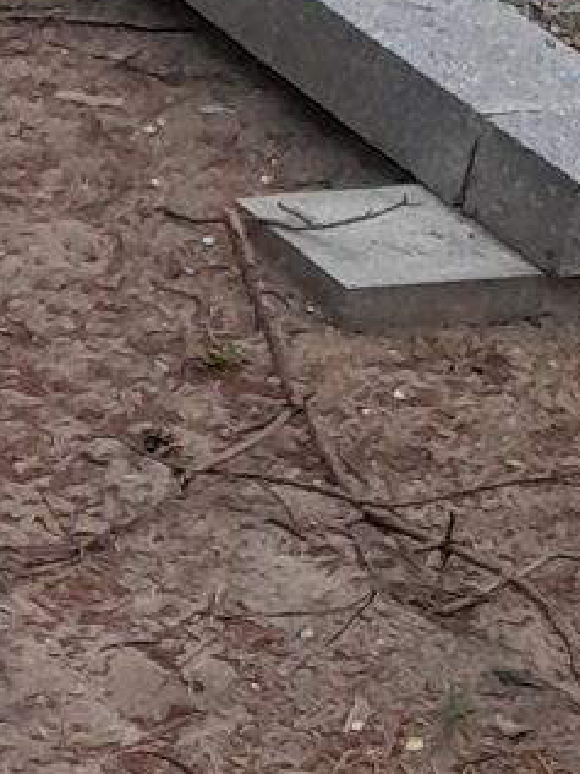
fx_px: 3530
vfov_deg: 12.3
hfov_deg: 8.1
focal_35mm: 158
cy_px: 884
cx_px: -1150
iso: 50
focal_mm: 4.6
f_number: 2
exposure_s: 1/50
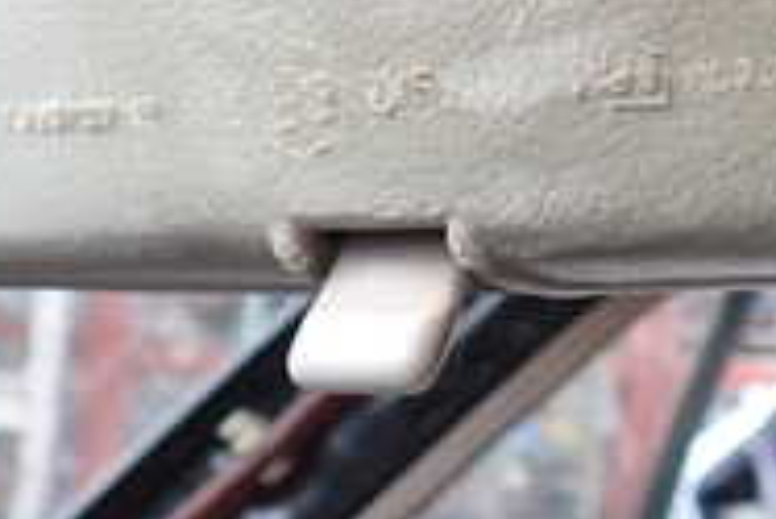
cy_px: -303
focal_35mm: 100
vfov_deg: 12.9
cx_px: 656
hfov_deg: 20.1
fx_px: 2157
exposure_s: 1/50
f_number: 2.3
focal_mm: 5.4
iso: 200
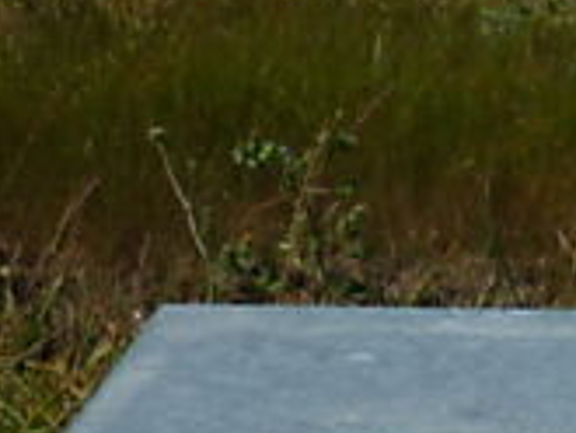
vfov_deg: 8.9
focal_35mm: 160
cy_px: 803
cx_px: 1033
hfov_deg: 11.5
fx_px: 2664
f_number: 8
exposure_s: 1/400
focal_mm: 5.5
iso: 80
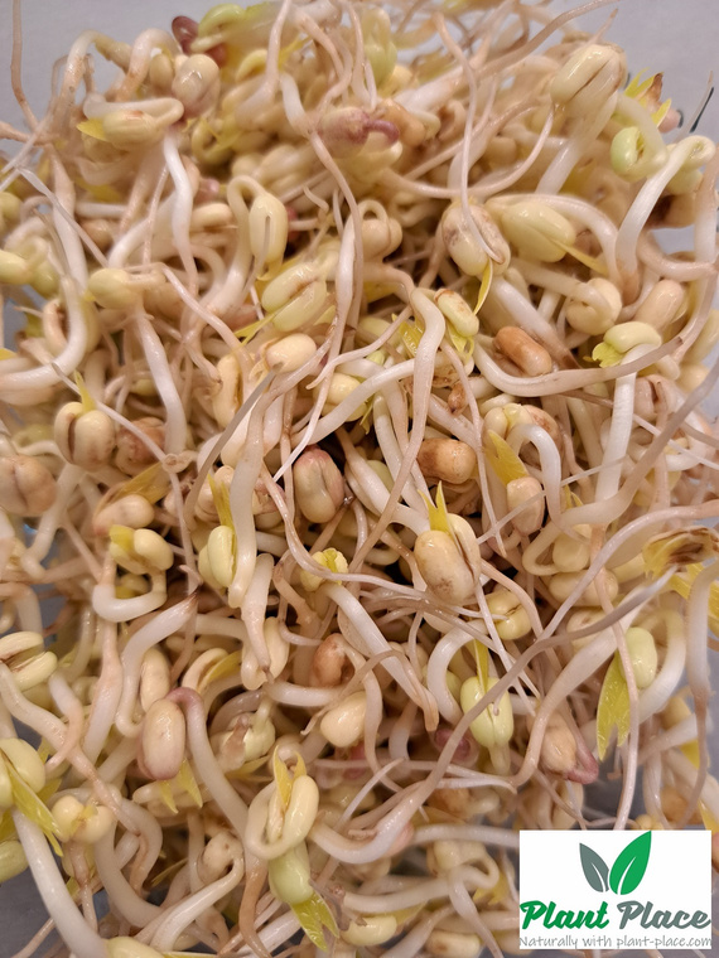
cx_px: 360
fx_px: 665
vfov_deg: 71.6
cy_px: 479
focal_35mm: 24
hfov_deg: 56.8
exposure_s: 1/50
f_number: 1.8
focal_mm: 5.23
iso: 250
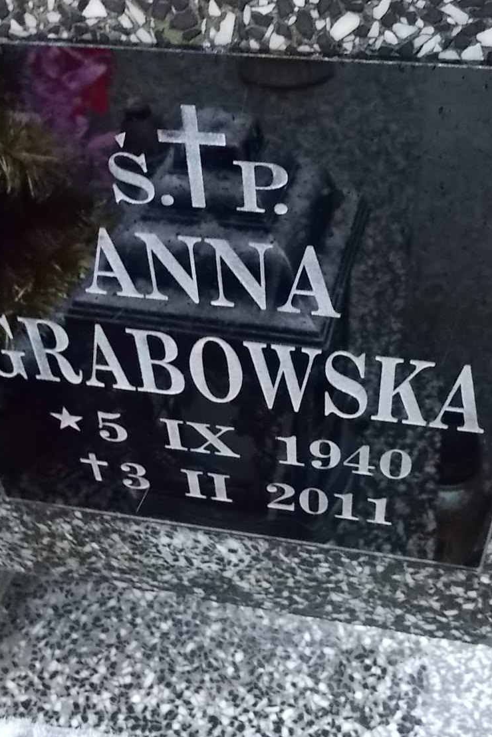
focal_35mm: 39
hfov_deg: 34.2
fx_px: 799
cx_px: 281
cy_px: 346
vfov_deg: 49.5
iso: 400
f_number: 3.2
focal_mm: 4.6
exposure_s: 1/50
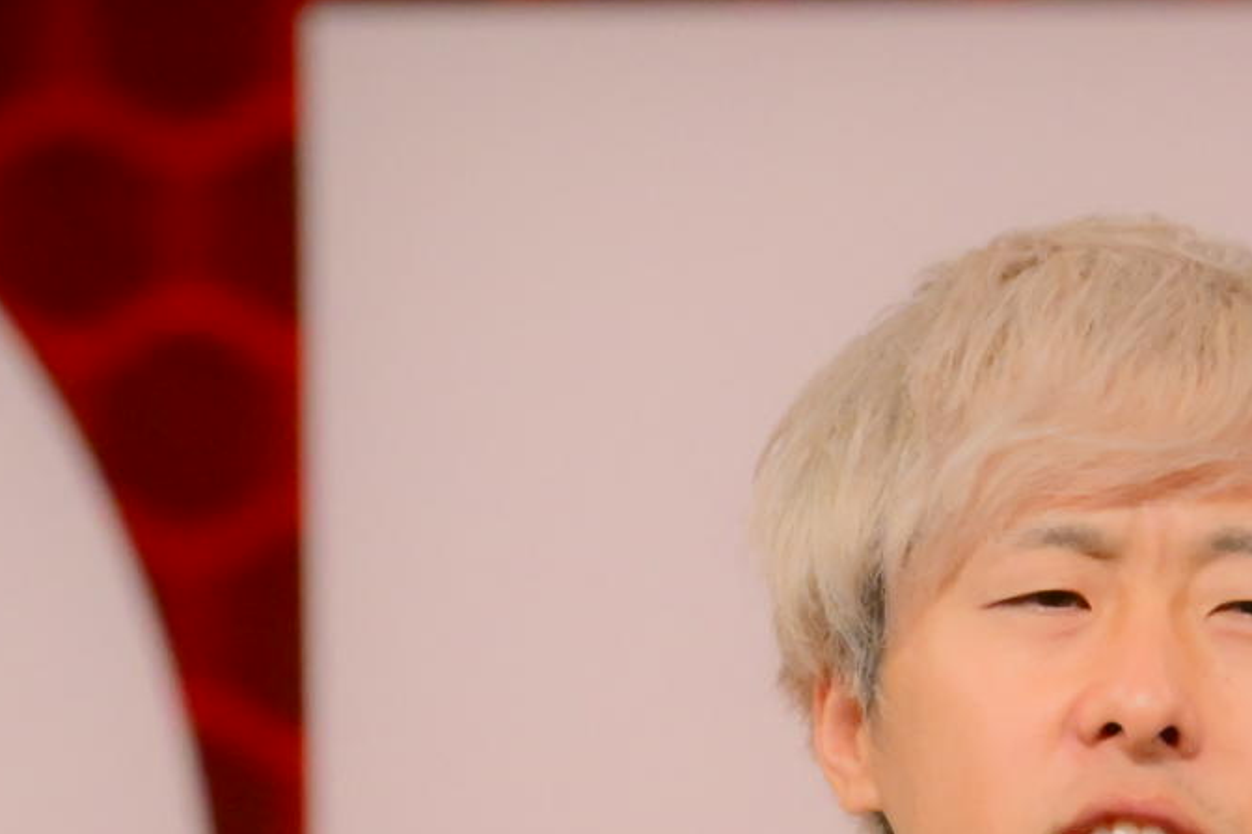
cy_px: 1184
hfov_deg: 1.0
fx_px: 72993
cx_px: 1643
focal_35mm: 2099
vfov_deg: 0.7
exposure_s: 1/200
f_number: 5.6
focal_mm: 350
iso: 3200
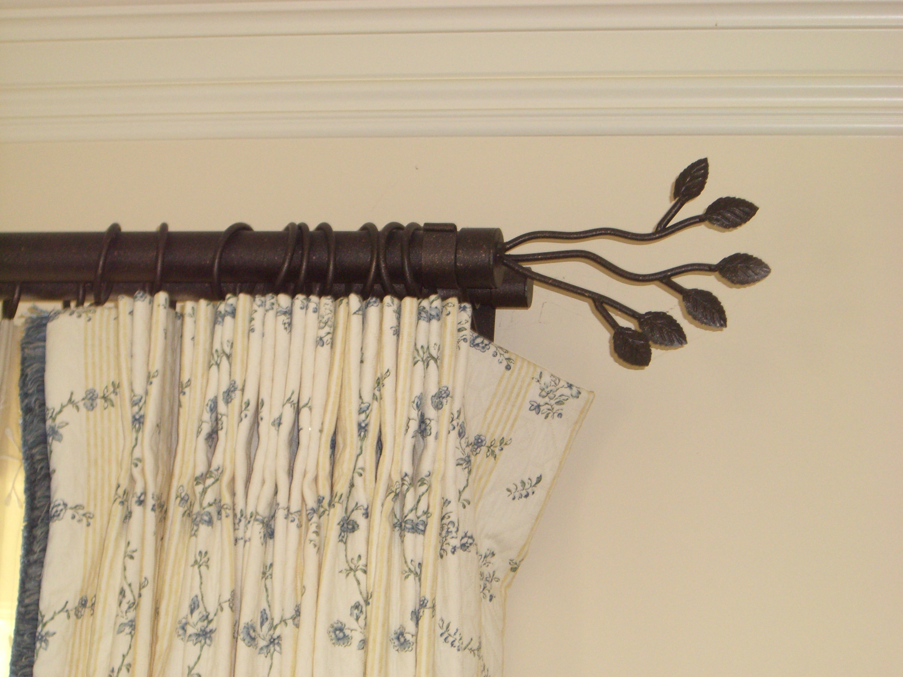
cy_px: 338
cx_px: 452
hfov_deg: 20.9
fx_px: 2452
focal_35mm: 94
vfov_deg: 15.7
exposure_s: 1/60
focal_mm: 15.3
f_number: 4.6
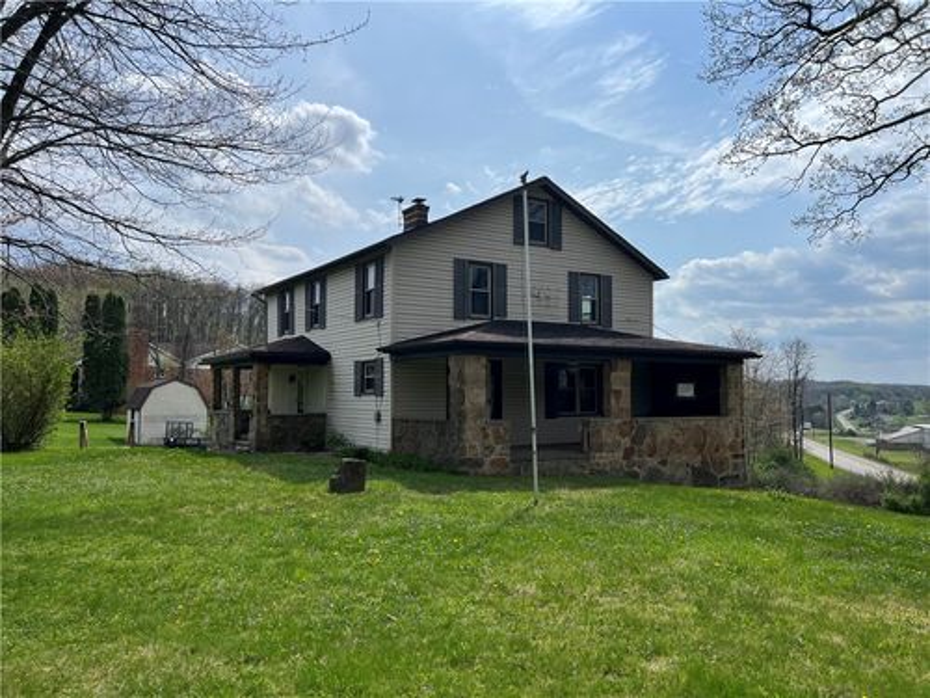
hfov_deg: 67.3
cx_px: 465
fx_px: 699
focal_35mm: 26
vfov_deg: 53.1
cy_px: 349
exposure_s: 1/9434
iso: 50
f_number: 1.5
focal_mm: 5.7
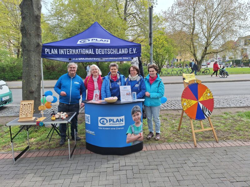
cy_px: 94
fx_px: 166
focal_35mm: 23
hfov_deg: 73.9
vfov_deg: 58.9
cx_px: 125
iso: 40
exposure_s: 1/894
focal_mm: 5.54
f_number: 1.8
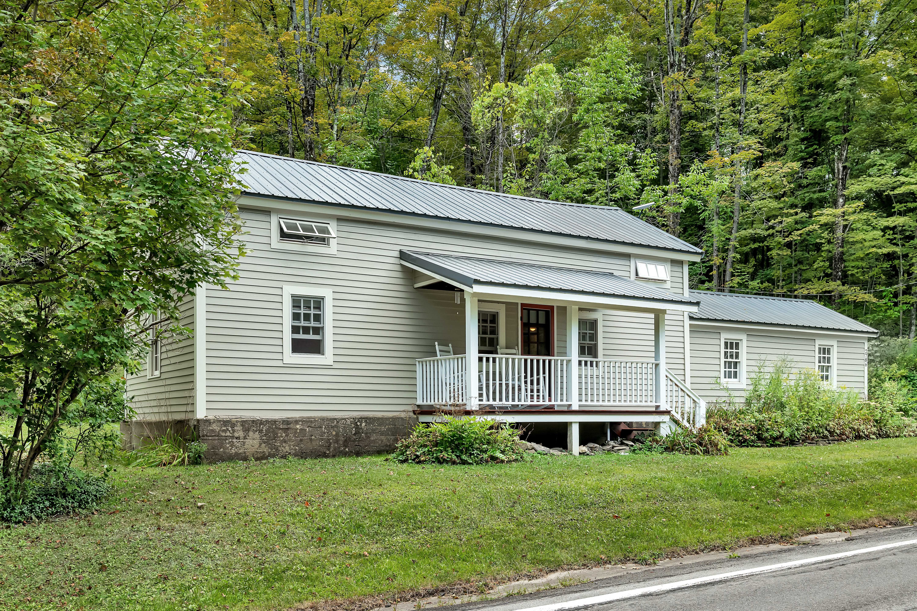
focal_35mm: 35
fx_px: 891
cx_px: 458
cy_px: 306
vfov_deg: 37.9
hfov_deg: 54.4
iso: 800
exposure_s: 1/80
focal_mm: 35
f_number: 9
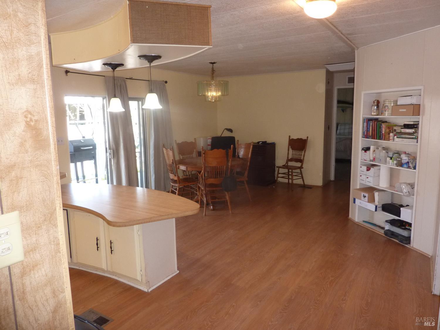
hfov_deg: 69.4
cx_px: 220
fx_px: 318
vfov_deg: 54.9
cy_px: 165
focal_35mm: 25
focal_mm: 4.1
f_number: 3.3
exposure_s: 1/30
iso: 200
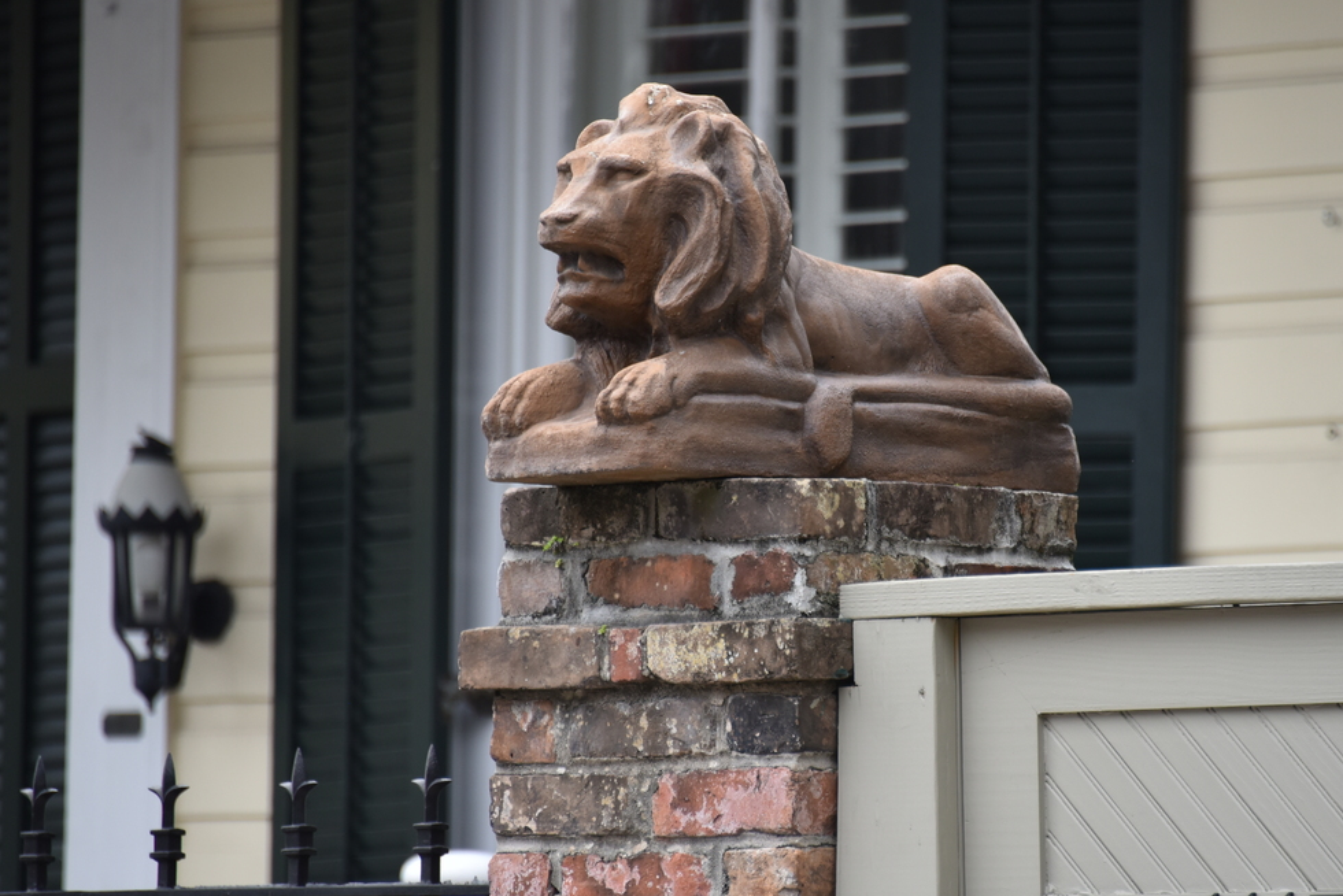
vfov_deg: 3.5
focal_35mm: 392
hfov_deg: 5.3
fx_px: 14627
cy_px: 437
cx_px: 828
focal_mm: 300
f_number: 5.6
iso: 640
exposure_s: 1/640
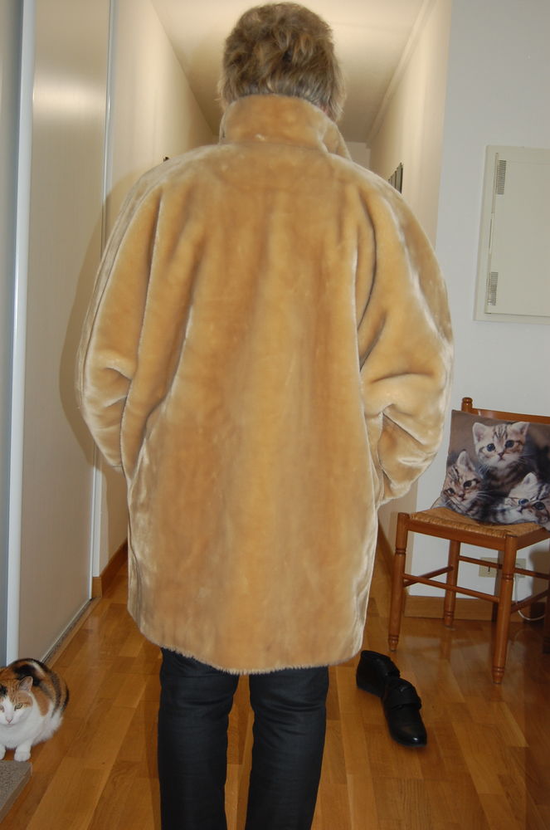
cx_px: 275
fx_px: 897
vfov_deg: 49.6
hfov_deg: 34.1
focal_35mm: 39
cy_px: 415
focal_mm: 26
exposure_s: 1/60
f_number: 4.2
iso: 400
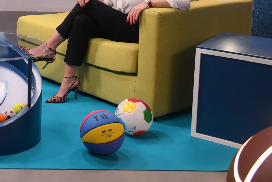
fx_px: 574
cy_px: -28
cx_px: -23
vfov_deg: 17.2
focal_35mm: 76
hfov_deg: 24.9
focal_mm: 32
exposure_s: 1/320
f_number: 4
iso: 1600
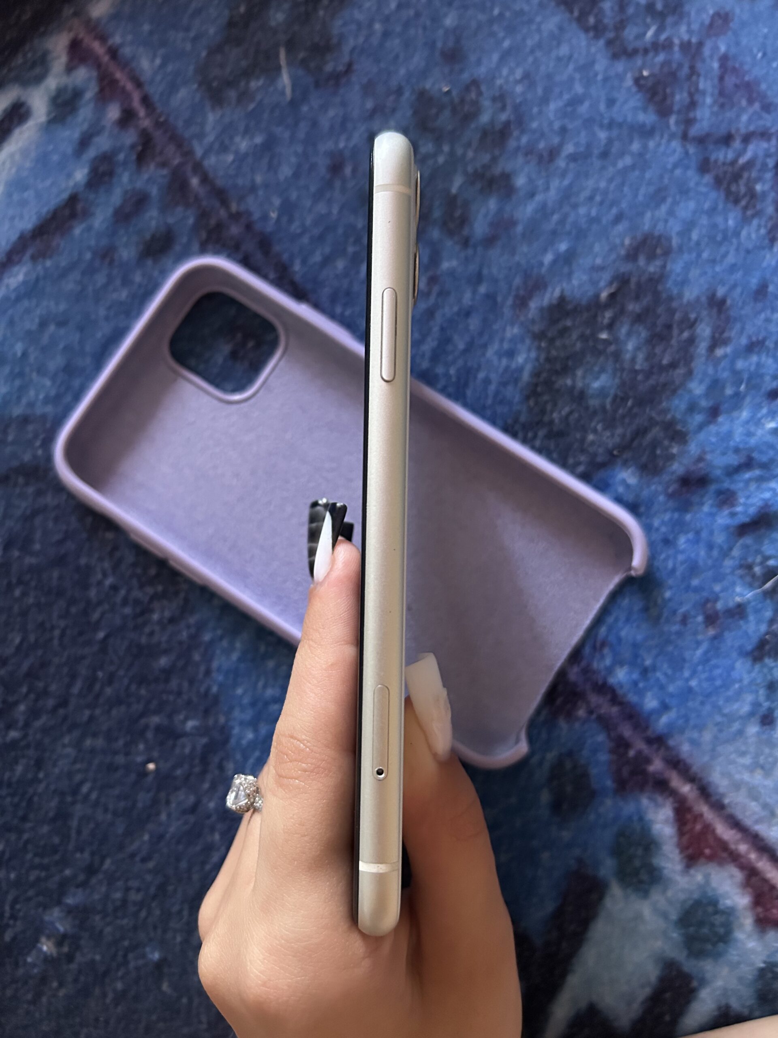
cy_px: 519
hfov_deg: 53.1
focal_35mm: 26
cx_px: 389
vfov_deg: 67.3
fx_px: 779
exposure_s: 1/37
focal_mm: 5.7
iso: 640
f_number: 1.5
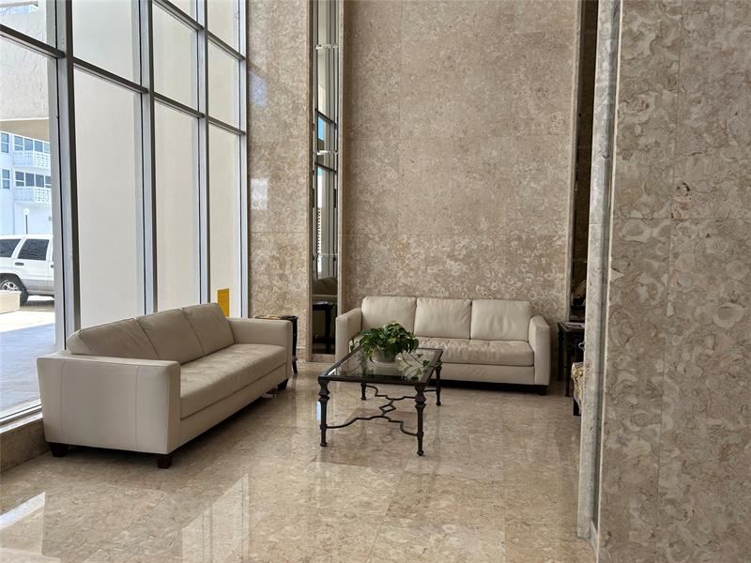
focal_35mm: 26
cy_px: 282
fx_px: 564
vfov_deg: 53.1
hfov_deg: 67.3
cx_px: 376
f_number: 1.5
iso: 50
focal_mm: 5.7
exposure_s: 1/366
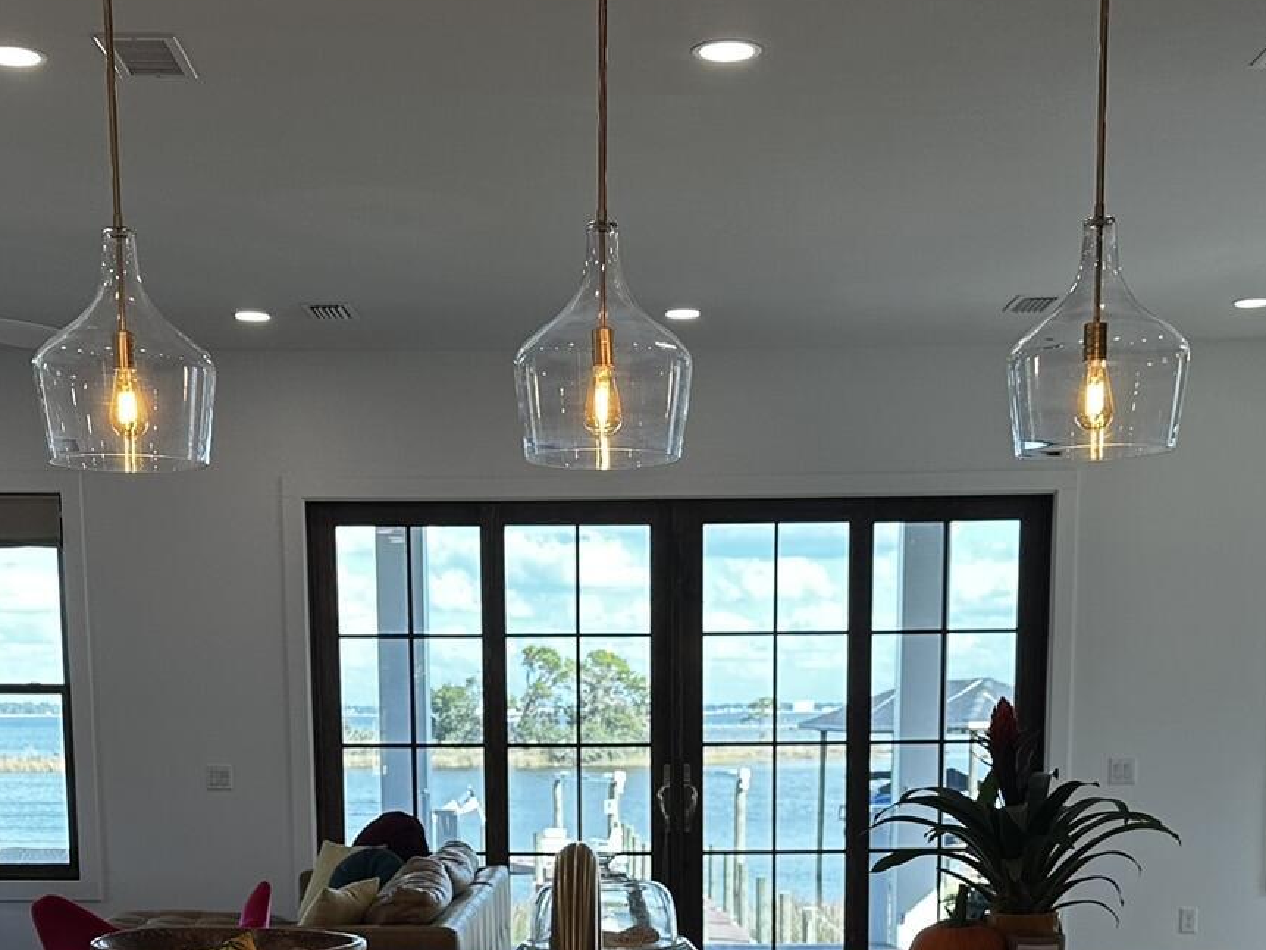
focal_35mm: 57
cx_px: 630
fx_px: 2085
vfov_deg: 24.2
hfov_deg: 33.8
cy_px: 1012
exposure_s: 1/349
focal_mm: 6.86
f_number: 1.78
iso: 80
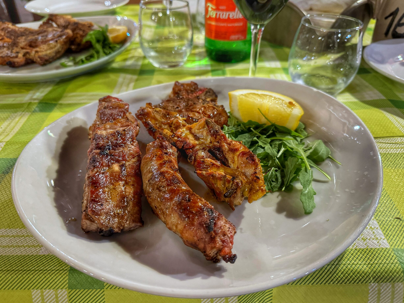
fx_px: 292
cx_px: 203
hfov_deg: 69.4
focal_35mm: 25
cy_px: 151
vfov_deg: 54.9
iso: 640
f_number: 1.78
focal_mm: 6.76
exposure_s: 1/50
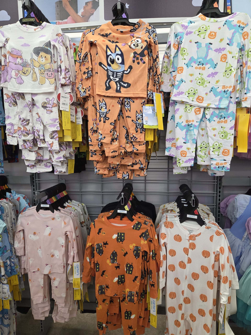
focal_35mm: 23
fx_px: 222
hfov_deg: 58.9
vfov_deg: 73.9
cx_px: 126
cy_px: 168
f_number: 1.8
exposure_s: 1/120
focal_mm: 5.4
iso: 200
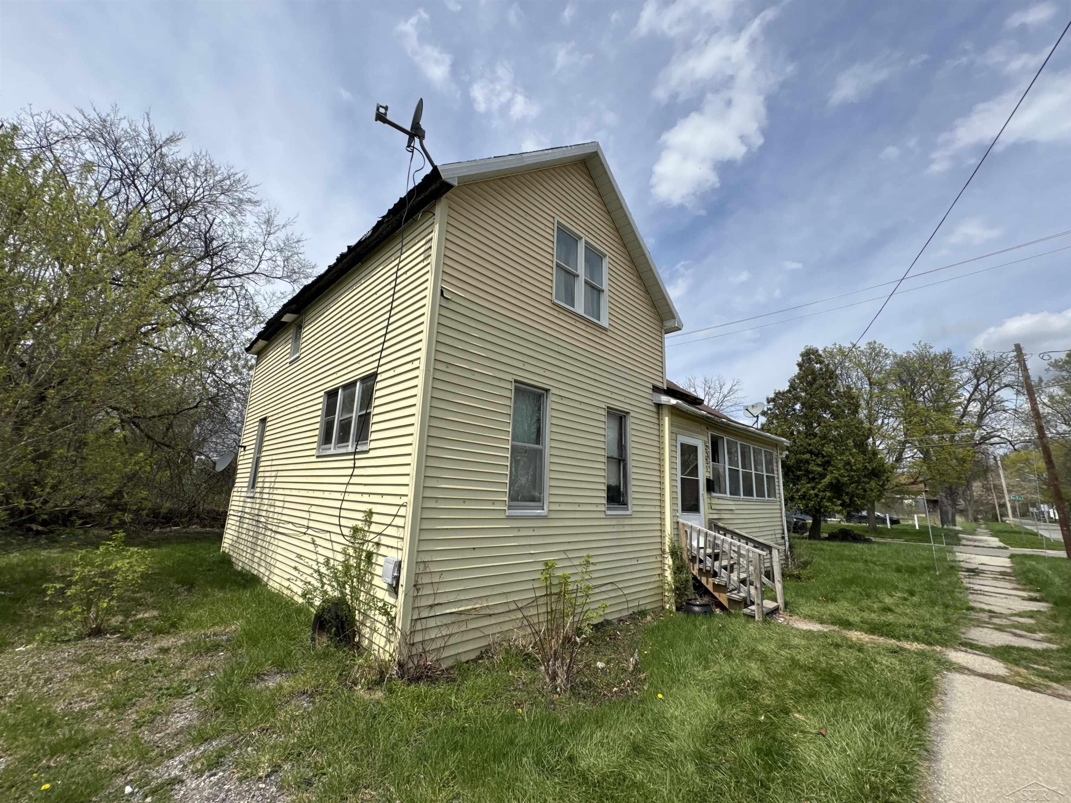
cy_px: 402
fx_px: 433
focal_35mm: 14
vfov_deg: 85.7
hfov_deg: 102.1
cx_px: 536
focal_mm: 2.22
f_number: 2.2
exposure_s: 1/3247
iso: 50
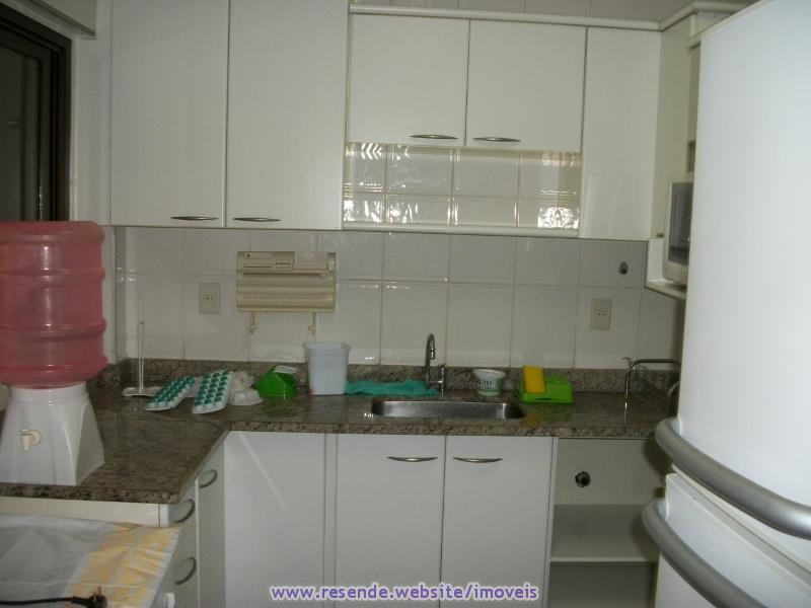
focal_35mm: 32
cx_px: 406
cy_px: 304
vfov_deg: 44.2
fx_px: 750
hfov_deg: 56.8
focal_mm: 5.7
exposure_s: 1/60
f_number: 2.9
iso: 160
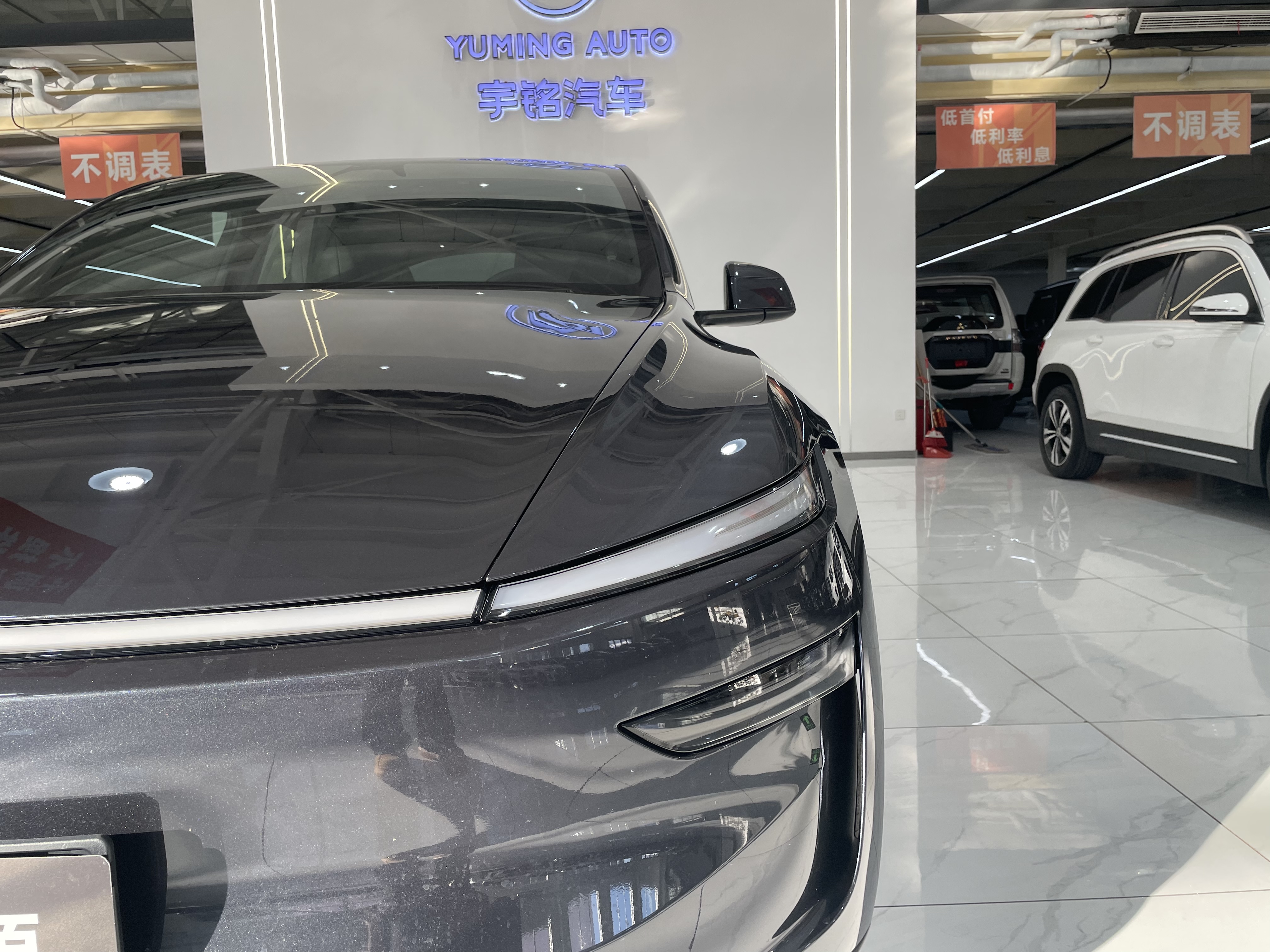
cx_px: 635
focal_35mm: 26
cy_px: 476
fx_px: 954
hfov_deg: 67.3
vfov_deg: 53.1
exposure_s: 1/228
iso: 32
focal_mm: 4.2
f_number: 1.6
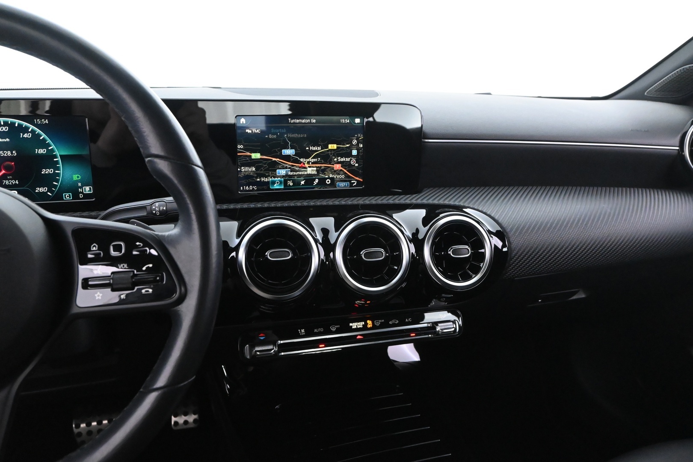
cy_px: 231
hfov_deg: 65.9
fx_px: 534
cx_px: 346
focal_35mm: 28
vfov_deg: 46.8
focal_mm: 18.5
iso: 6400
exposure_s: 1/25
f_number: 5
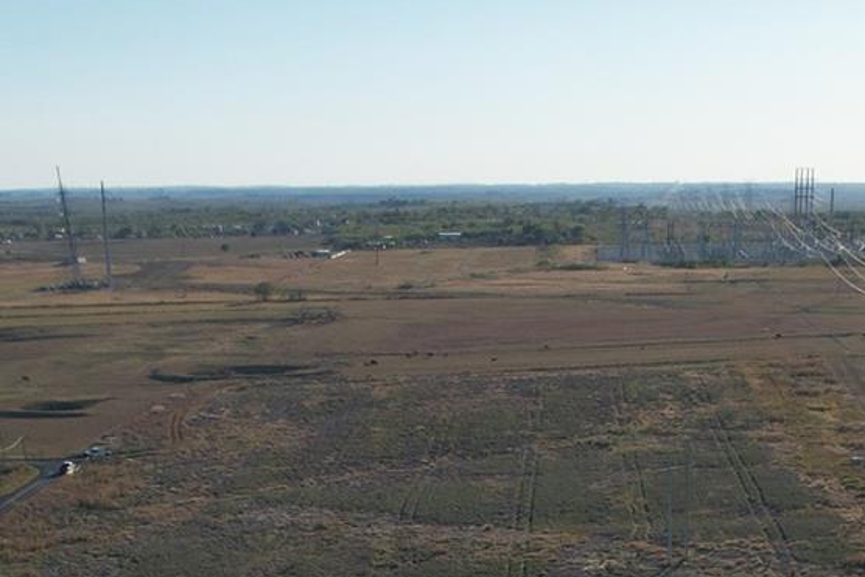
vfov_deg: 15.1
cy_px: 963
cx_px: 573
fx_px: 1947
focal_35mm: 81
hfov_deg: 24.9
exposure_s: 1/2500
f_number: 2.8
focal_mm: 8.38
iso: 100
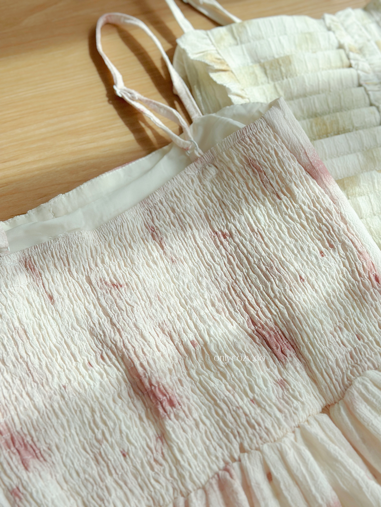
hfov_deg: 30.3
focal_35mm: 48
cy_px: 254
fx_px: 704
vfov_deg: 39.7
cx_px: 190
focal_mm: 6.86
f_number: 1.78
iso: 80
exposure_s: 1/1339
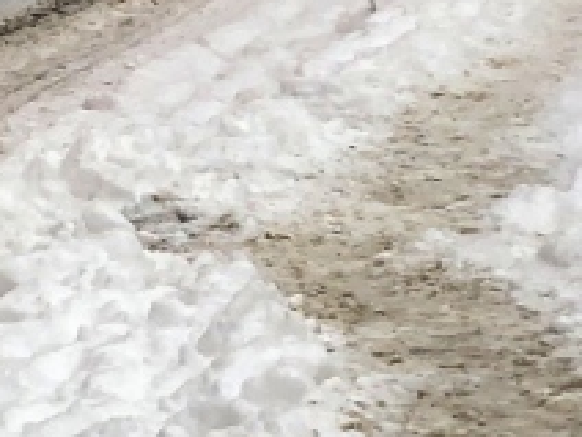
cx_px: -824
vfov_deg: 5.0
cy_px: -410
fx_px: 4960
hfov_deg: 6.4
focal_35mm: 295
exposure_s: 1/121
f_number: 2.4
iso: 32
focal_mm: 6
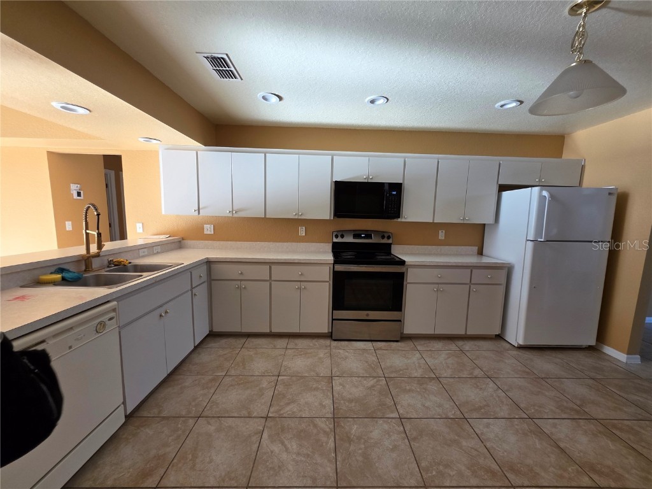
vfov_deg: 89.9
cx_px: 326
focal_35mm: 13
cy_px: 244
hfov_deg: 106.2
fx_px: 245
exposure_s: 1/120
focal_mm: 2.2
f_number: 1.9
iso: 125
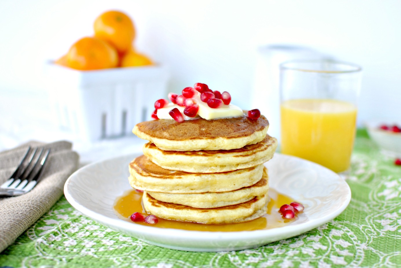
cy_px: 134
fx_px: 585
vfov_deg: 25.8
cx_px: 200
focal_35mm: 52
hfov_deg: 37.8
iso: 100
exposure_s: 1/60
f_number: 2.2
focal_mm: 35
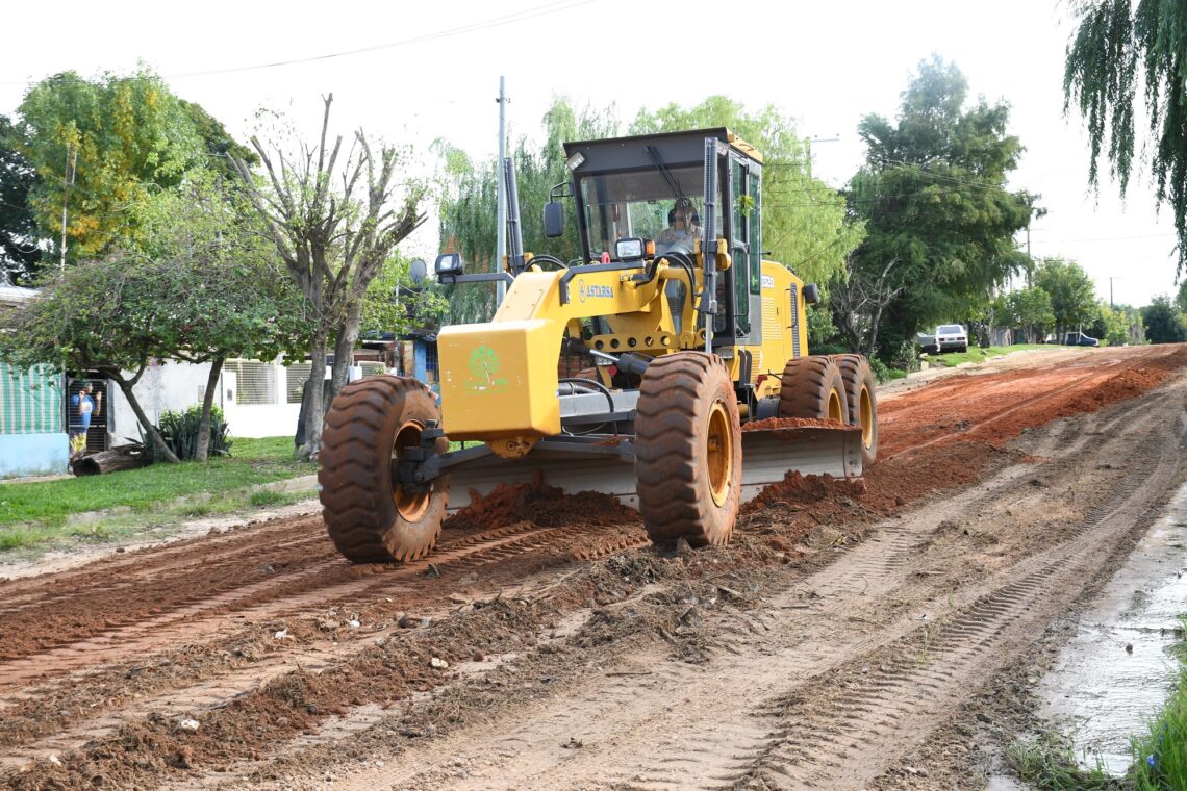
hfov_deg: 38.9
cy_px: 396
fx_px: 1681
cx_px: 594
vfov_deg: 26.5
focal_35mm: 51
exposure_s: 1/100
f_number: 5.6
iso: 125
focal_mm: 34
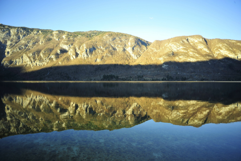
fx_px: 134
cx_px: 120
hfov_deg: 84.0
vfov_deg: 61.9
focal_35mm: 20
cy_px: 80
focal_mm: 20
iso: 200
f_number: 4
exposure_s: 1/250
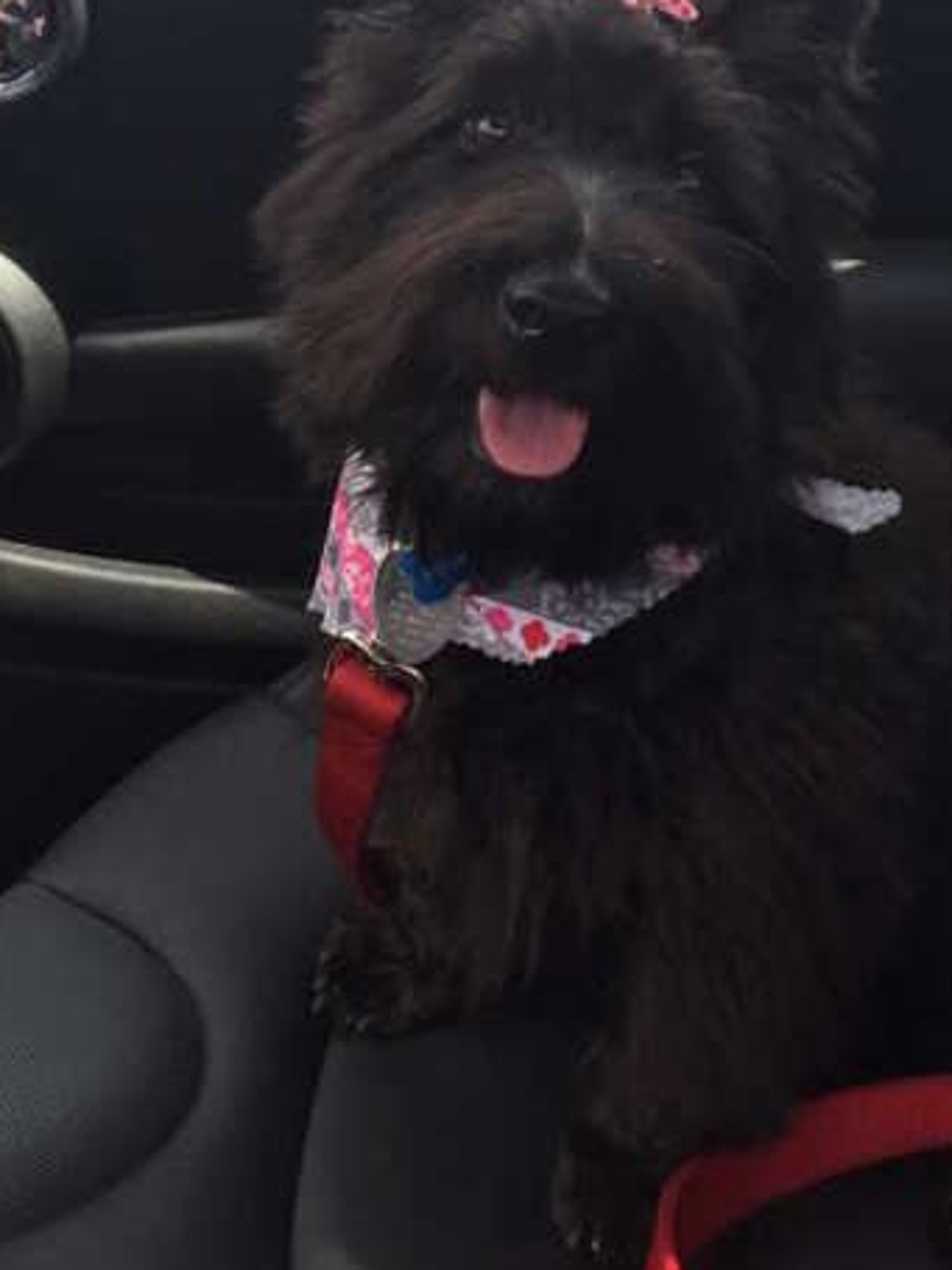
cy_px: 260
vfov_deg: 36.3
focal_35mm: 51
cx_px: 670
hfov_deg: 28.3
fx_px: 1871
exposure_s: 1/176
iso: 32
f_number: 2.2
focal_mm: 4.15
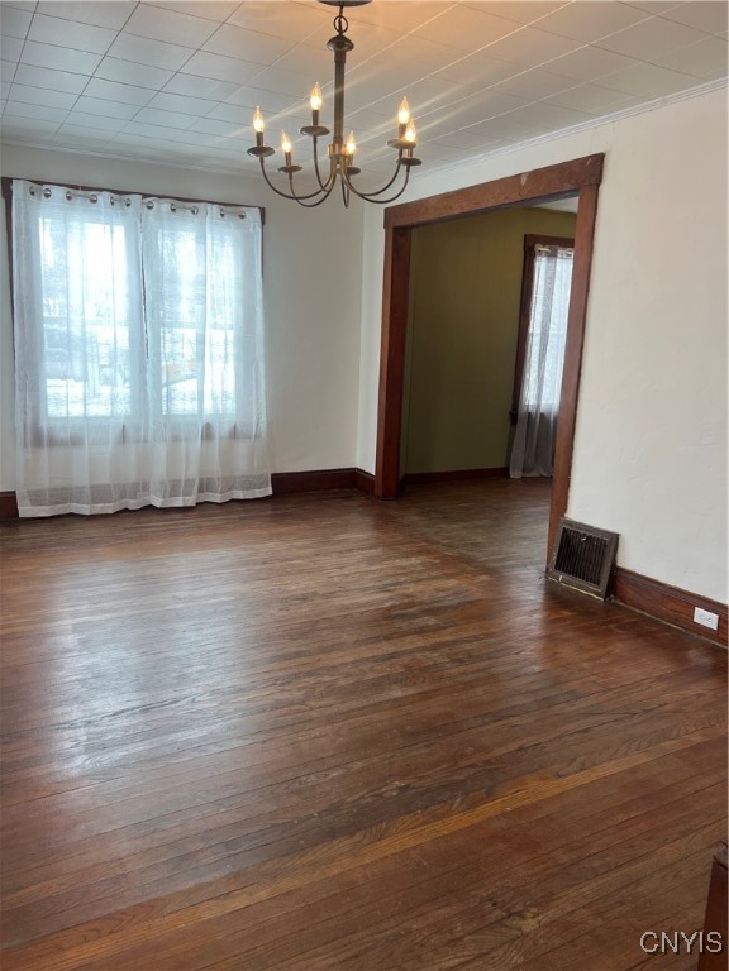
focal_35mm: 26
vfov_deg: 67.3
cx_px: 364
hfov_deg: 53.1
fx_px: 730
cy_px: 486
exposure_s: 1/120
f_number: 1.5
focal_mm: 5.7
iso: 80
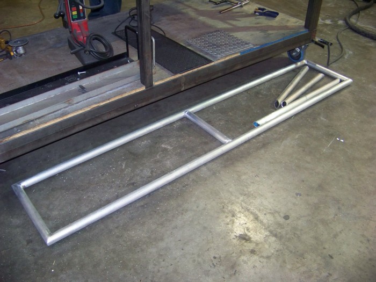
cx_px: 188
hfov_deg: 51.4
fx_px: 391
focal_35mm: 36
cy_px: 141
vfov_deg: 39.7
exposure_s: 1/30
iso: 200
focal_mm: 5.85
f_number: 2.8
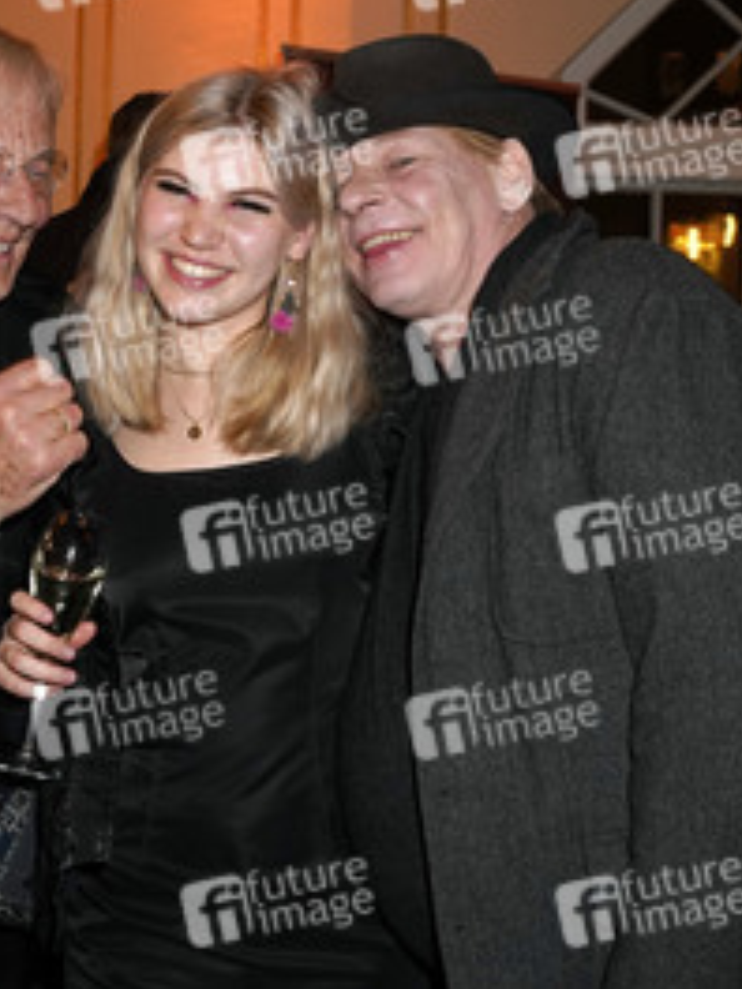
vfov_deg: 41.2
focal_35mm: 46
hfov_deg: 30.9
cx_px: 178
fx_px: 1315
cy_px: 435
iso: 1600
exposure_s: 1/50
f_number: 5.6
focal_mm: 28
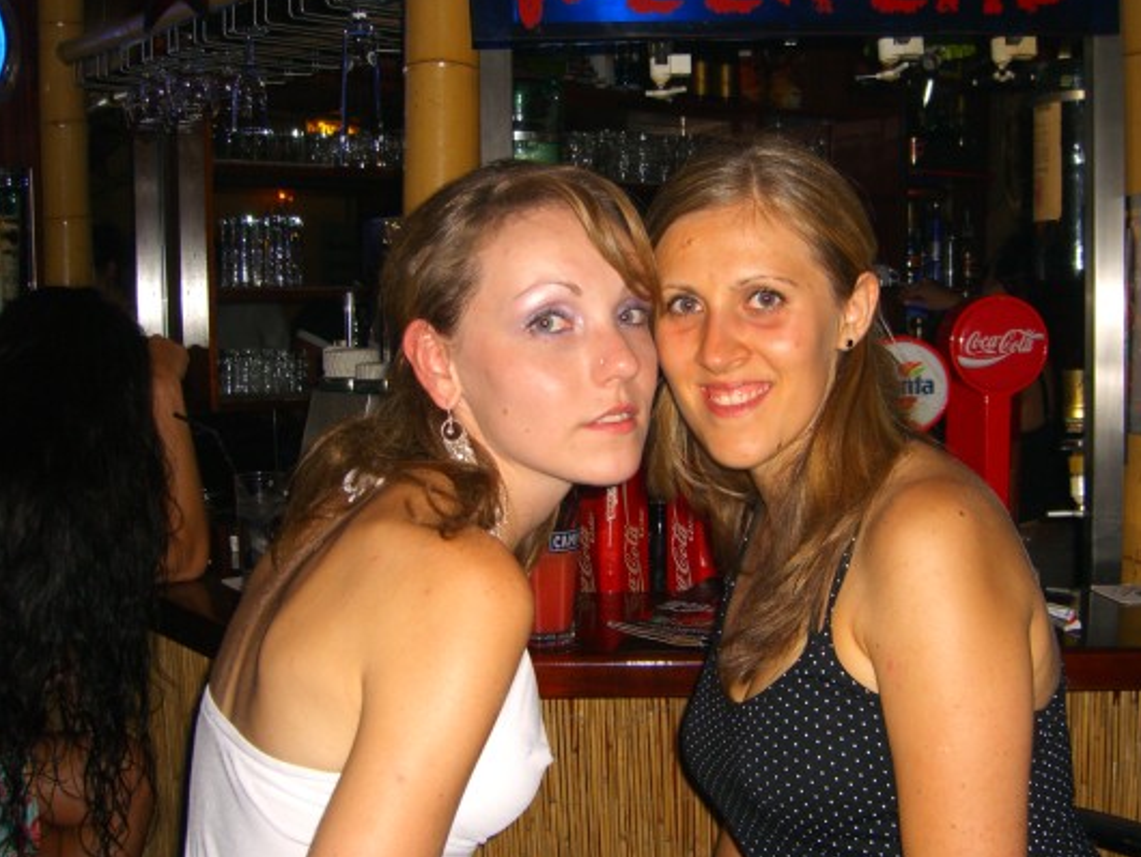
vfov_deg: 33.6
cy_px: 454
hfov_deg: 43.7
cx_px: 644
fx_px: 1418
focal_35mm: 43
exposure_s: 1/60
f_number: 2.8
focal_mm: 7.9
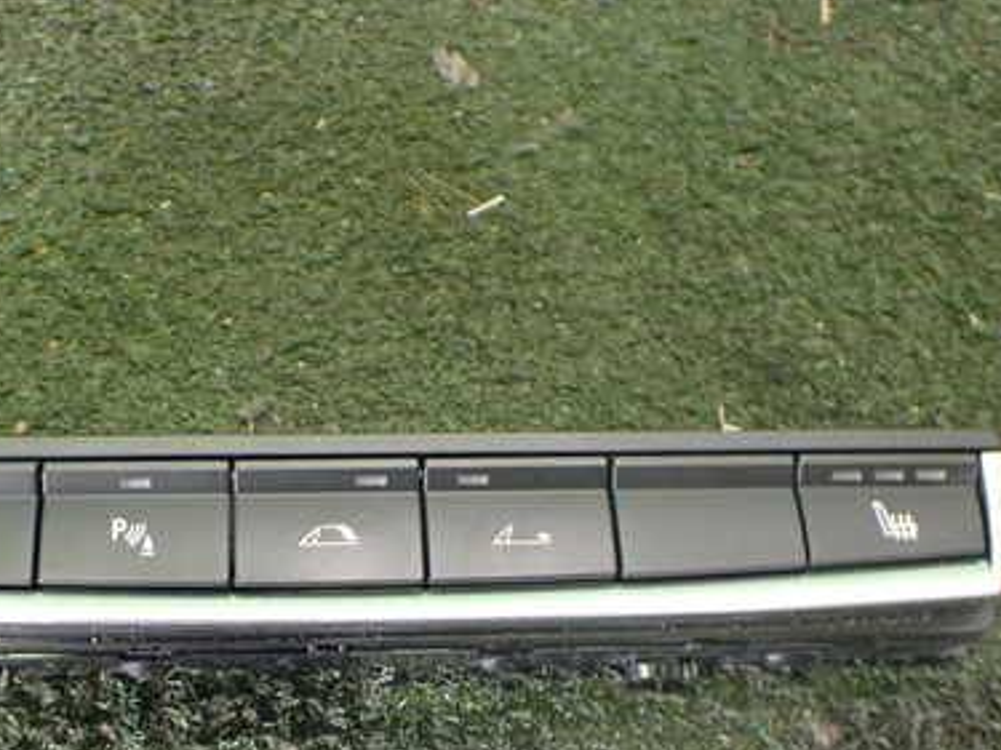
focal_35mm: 48
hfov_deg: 39.2
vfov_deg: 30.0
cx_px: 331
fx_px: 1388
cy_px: 512
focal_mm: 5.4
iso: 800
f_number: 2.3
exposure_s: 1/30
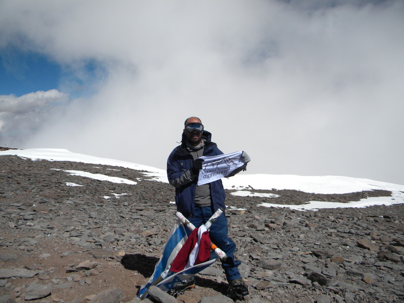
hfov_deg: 63.4
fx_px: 327
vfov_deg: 49.7
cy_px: 152
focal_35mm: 28
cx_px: 202
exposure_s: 1/712
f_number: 7
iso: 80
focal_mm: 5
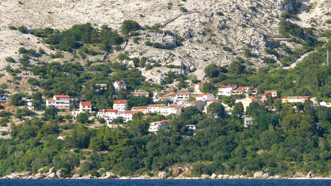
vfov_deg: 3.3
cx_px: 165
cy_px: 102
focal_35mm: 371
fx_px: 3256
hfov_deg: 5.8
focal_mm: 64.2
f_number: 4
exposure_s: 1/250
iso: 100
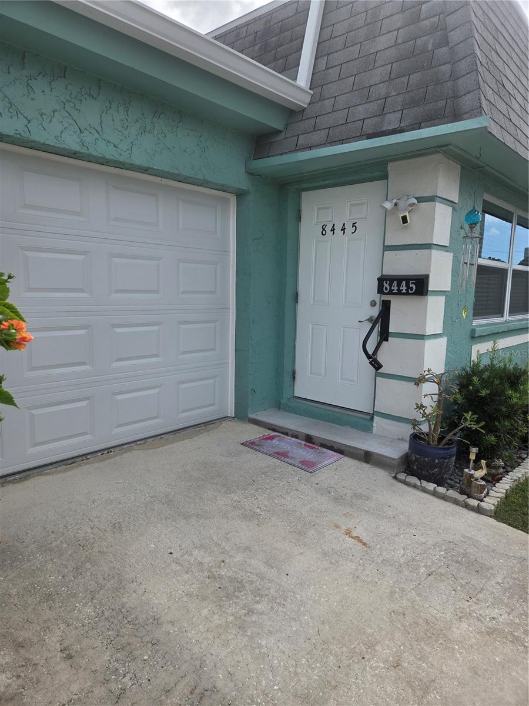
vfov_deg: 73.9
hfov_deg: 58.9
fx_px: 469
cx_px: 264
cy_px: 353
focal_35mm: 23
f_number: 1.8
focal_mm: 5.4
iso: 80
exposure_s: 1/3747
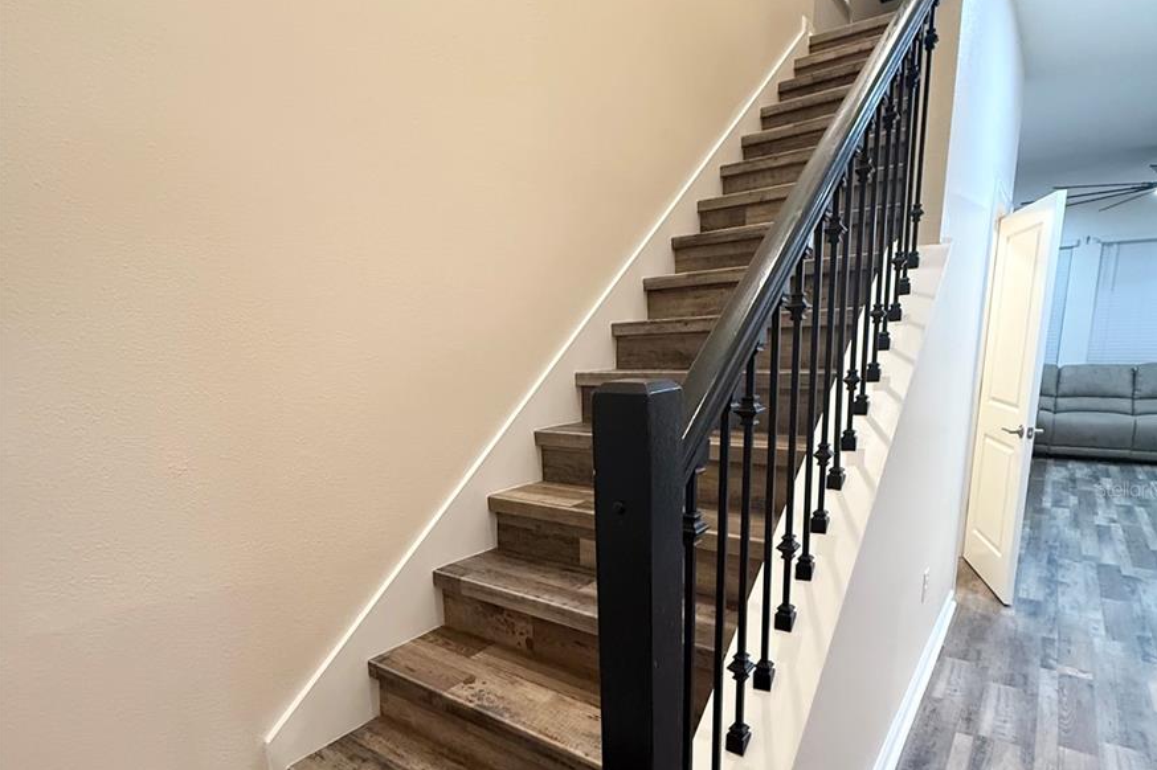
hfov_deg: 84.0
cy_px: 488
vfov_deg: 60.9
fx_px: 643
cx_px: 593
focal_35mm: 20
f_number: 2.2
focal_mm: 2.22
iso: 640
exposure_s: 1/60
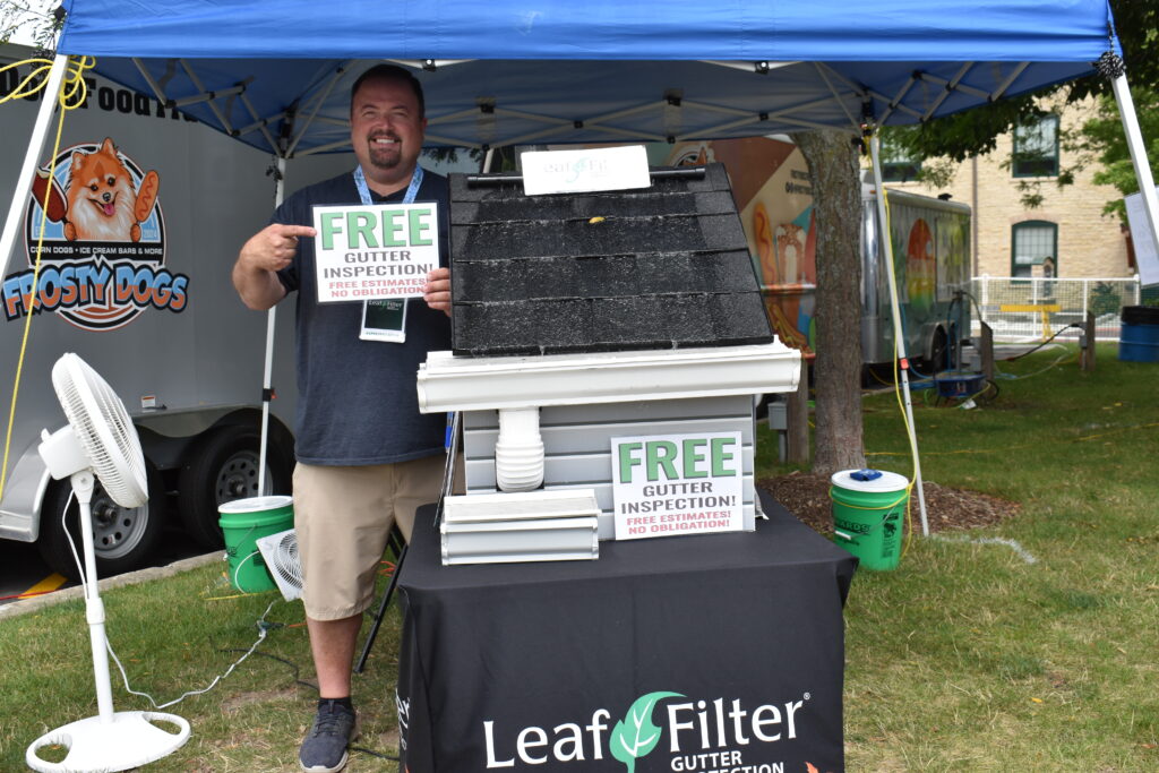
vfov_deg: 33.0
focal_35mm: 40
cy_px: 386
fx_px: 1304
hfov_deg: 47.9
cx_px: 580
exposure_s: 1/250
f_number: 8
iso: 200
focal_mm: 27
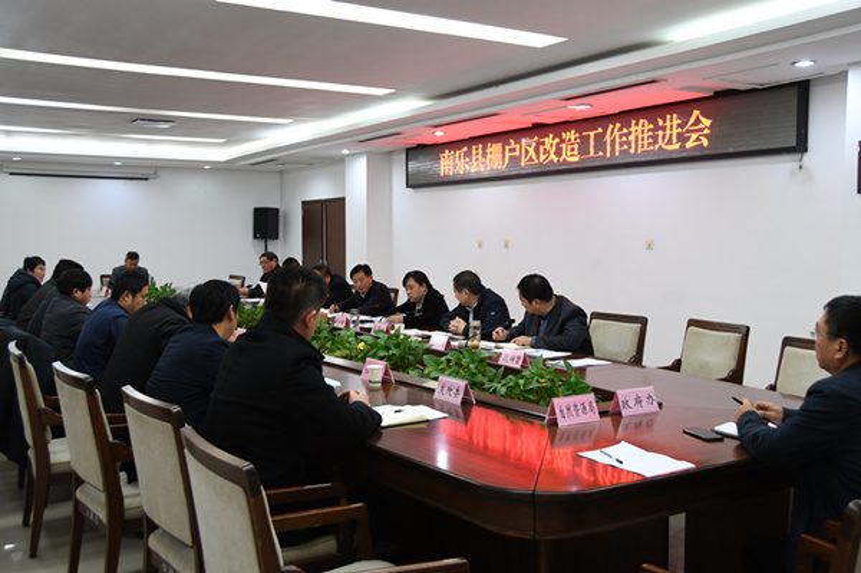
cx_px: 430
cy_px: 286
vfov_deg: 36.8
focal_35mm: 36
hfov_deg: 53.2
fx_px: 860
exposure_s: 1/40
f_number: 3.8
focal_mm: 24
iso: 500
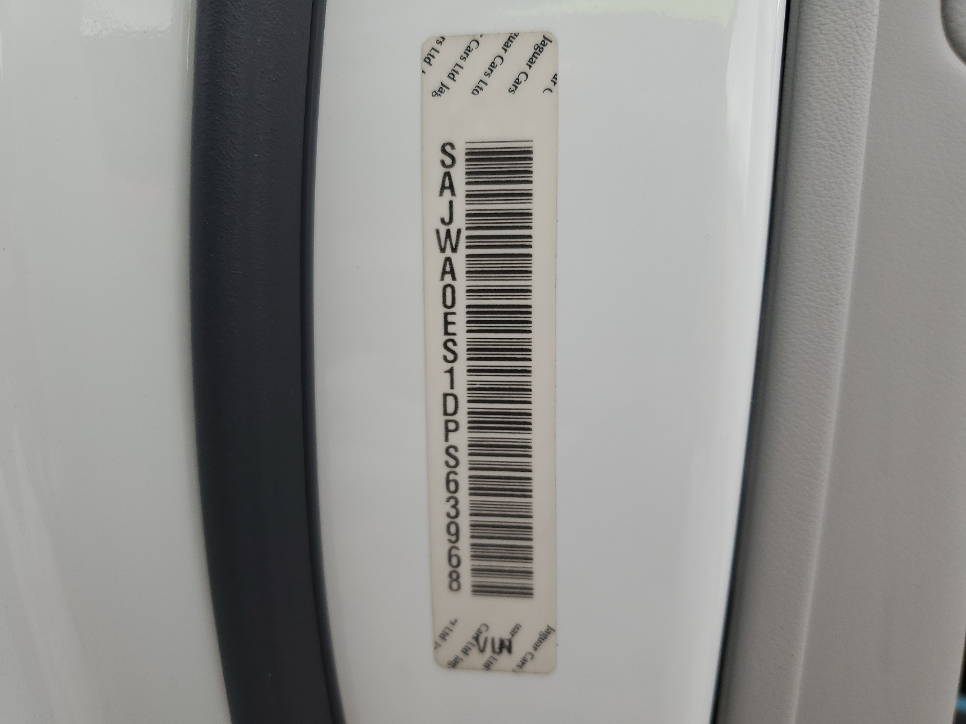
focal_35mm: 26
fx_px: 726
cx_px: 483
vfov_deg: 53.1
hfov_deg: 67.3
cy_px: 362
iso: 50
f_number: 1.5
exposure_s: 1/435
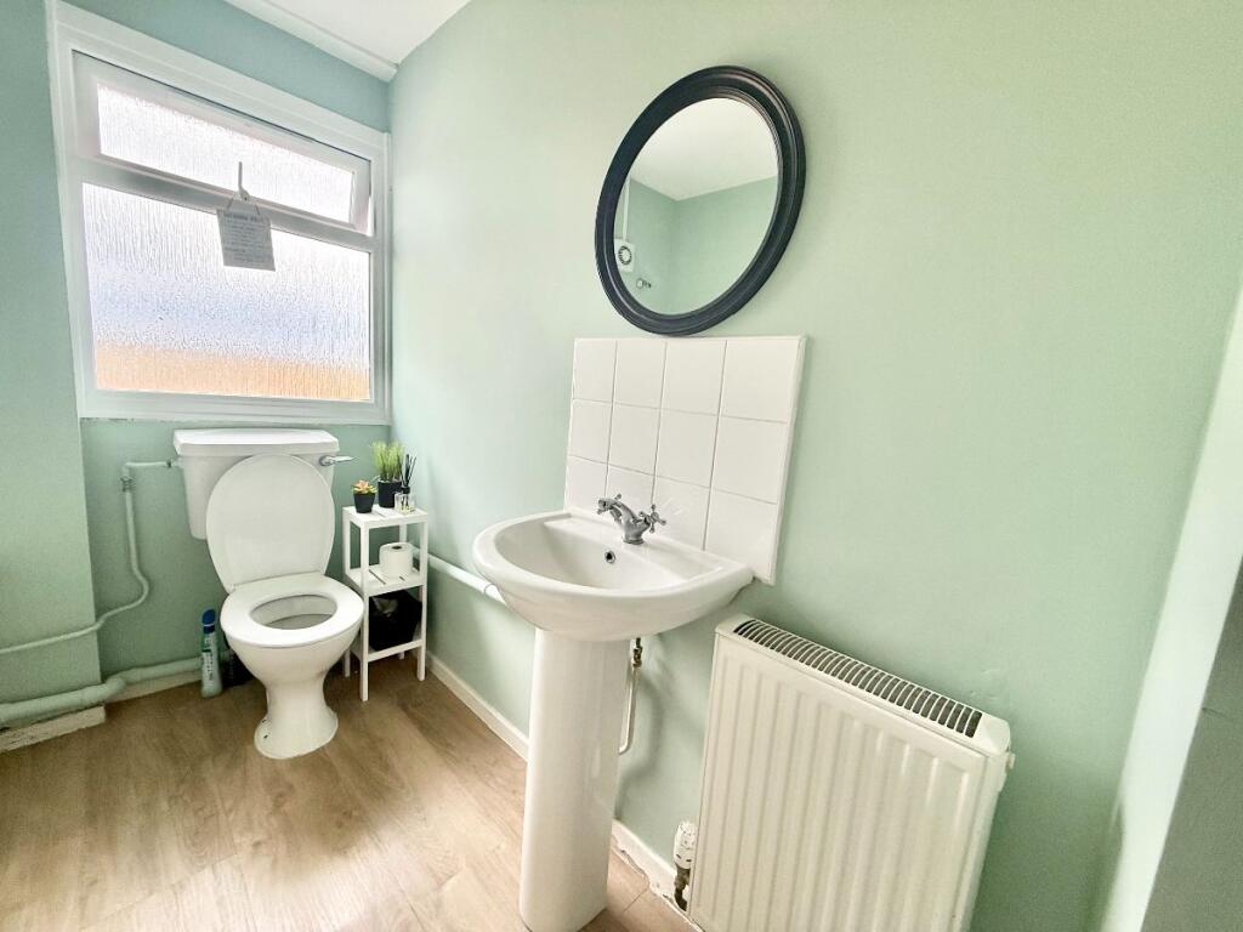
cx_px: 622
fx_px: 503
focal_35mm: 14
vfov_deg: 85.7
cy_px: 466
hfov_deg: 102.1
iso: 160
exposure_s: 1/99
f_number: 2.2
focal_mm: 2.22
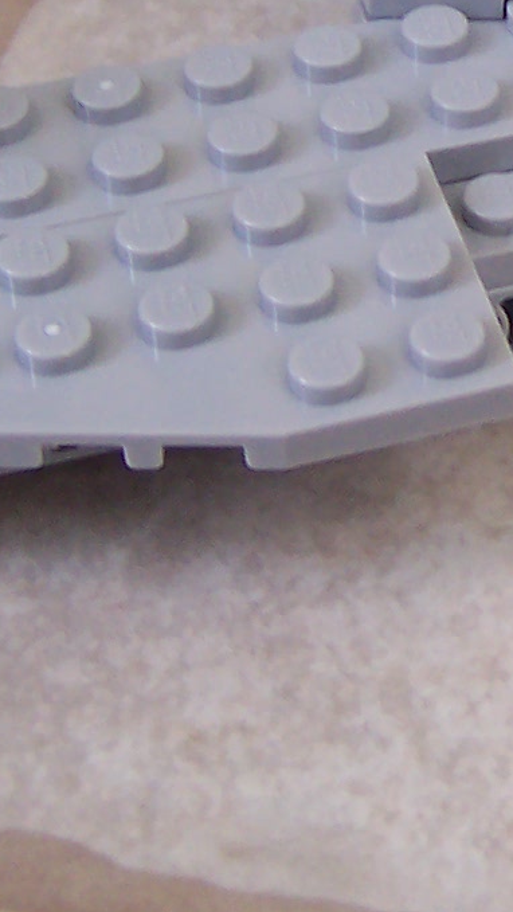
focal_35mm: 122
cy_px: 99
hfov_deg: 9.6
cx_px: 817
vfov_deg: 17.3
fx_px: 2950
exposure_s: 1/30
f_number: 2.8
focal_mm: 5.5
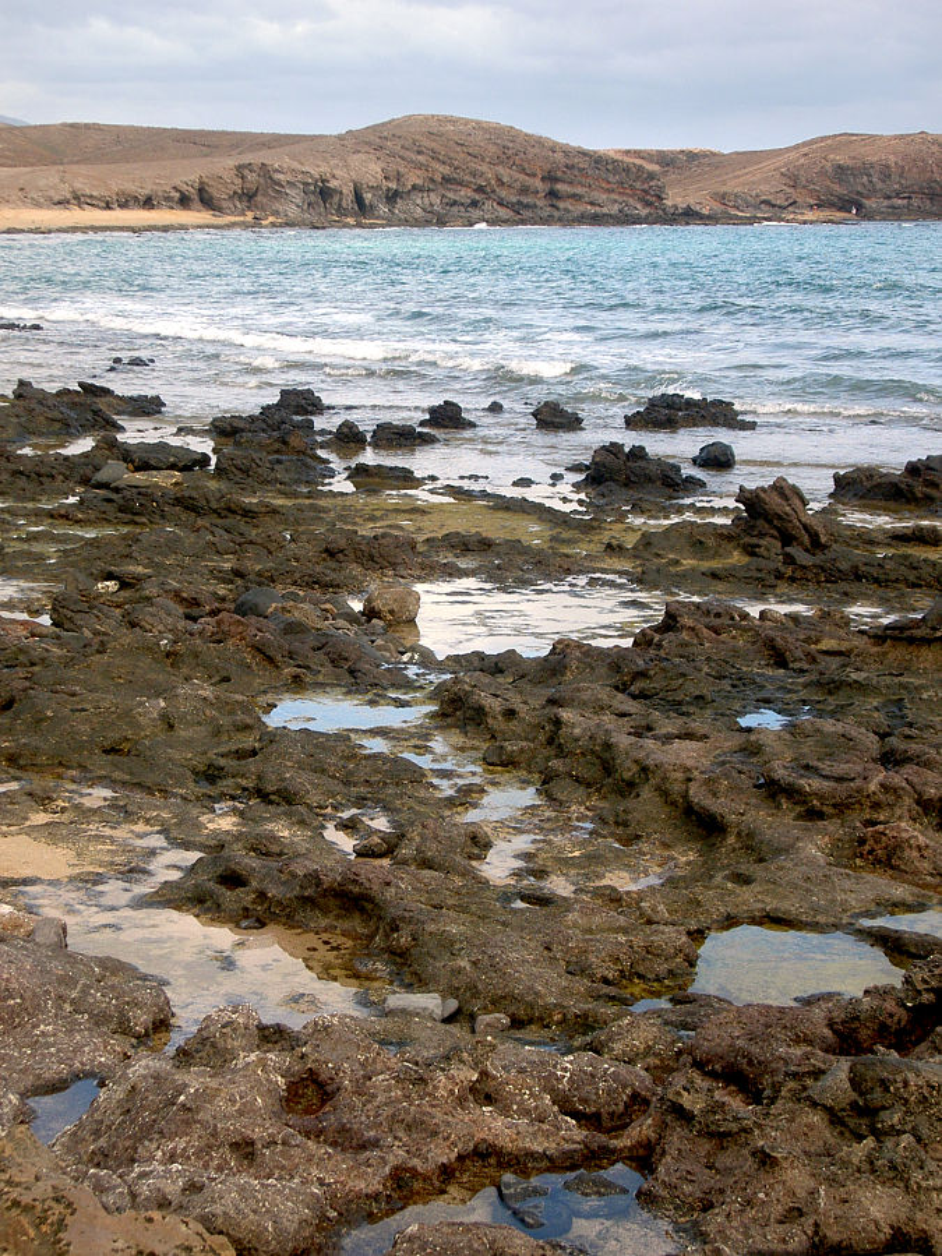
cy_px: 628
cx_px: 471
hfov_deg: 19.6
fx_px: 2721
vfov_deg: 26.0
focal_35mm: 75
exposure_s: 1/250
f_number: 4.2
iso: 50
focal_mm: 12.4
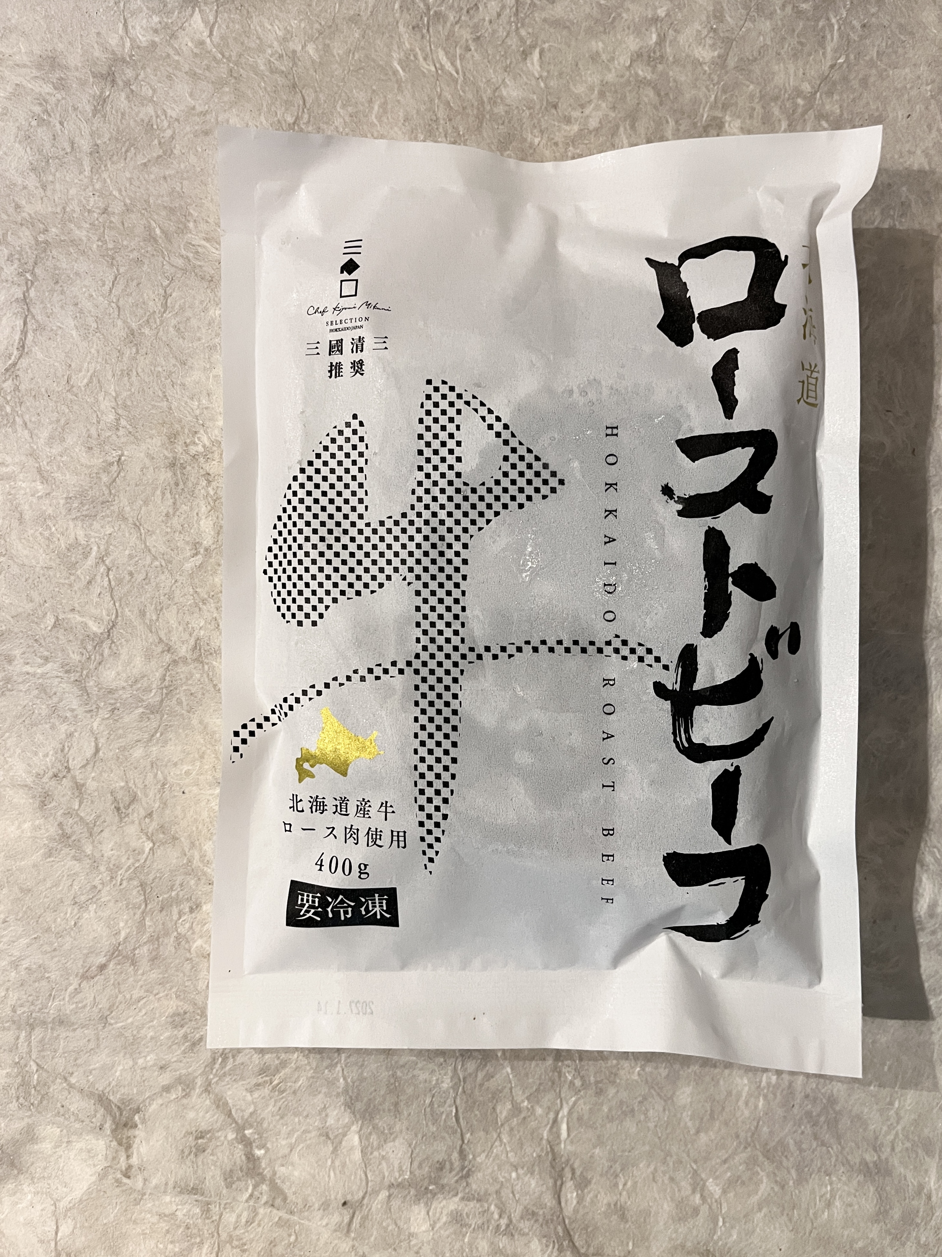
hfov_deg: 53.1
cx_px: 471
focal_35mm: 26
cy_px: 628
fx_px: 943
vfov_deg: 67.3
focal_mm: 5.1
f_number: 1.6
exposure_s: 1/50
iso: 250
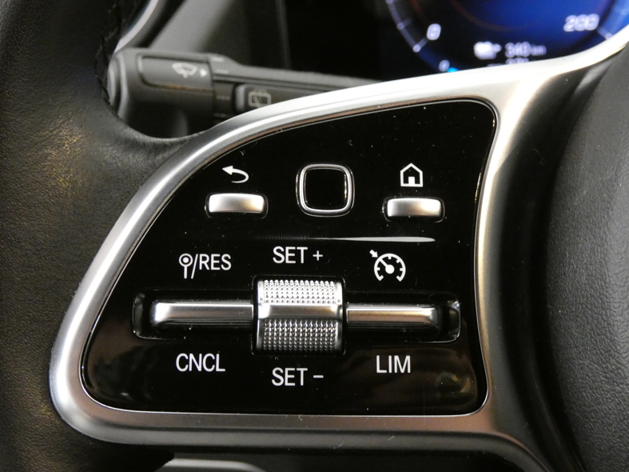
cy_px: 237
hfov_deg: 31.2
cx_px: 313
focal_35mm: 62
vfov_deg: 23.6
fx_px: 1126
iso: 1600
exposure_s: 1/20
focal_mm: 10.8
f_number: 4.1
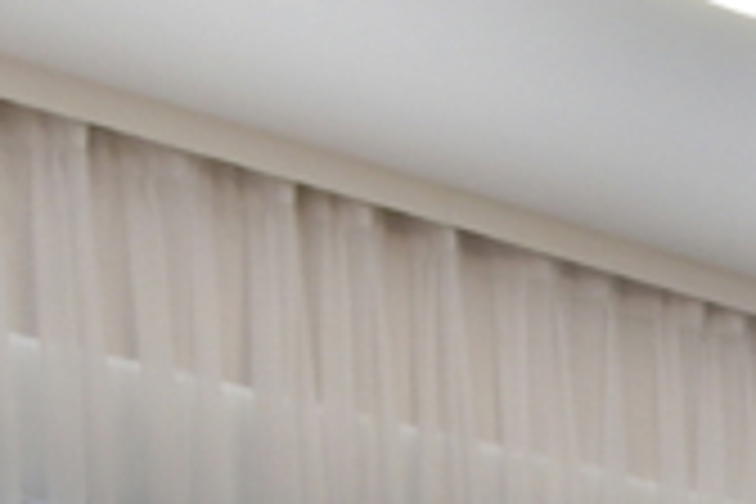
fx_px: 2247
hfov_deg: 16.0
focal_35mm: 107
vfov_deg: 9.6
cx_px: 1382
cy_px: 1552
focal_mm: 10
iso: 100
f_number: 4.5
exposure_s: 1/50
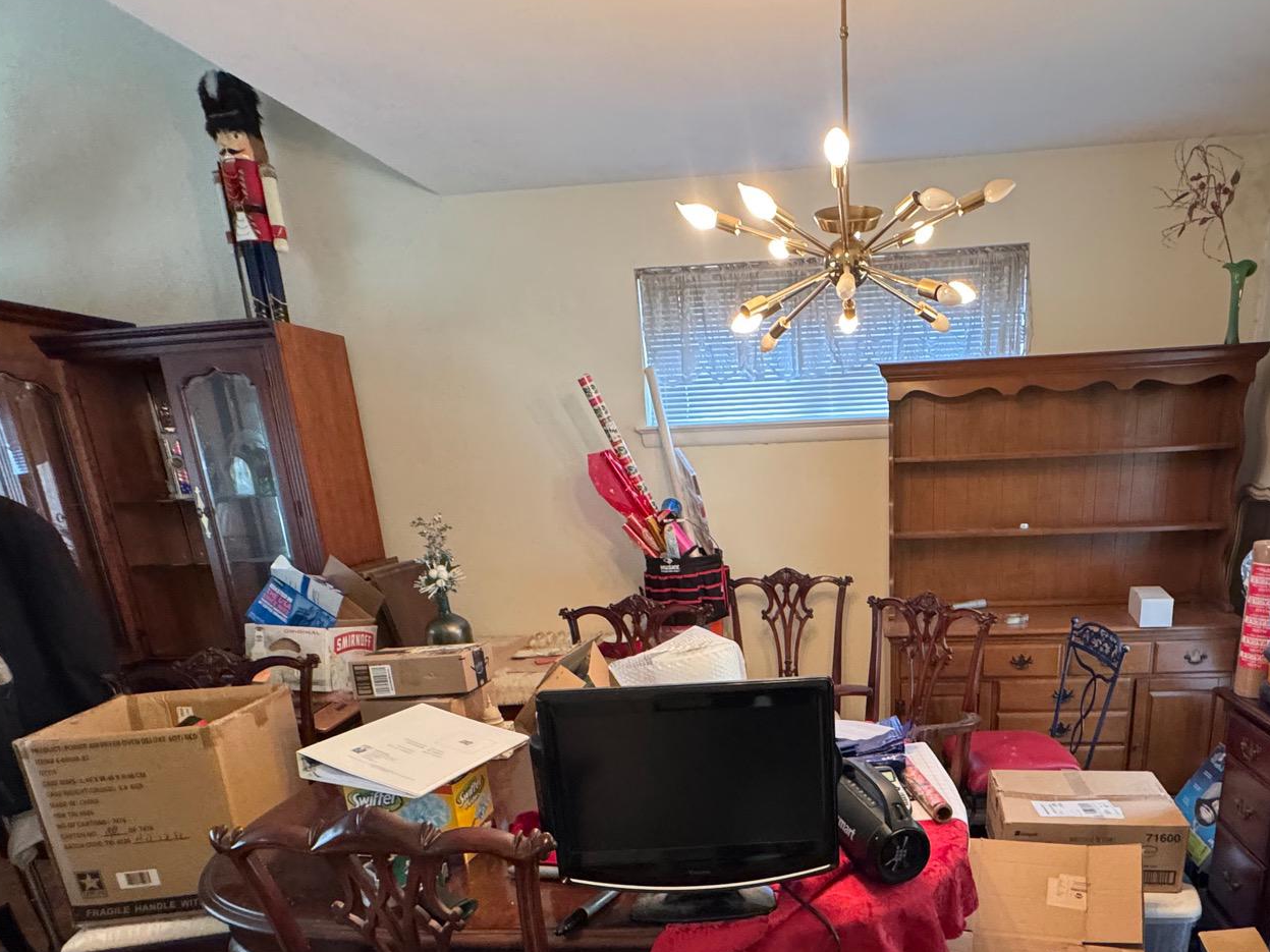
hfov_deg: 72.8
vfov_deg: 55.9
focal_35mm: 23
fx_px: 844
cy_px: 719
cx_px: 784
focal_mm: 2.22
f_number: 2.2
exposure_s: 1/60
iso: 800
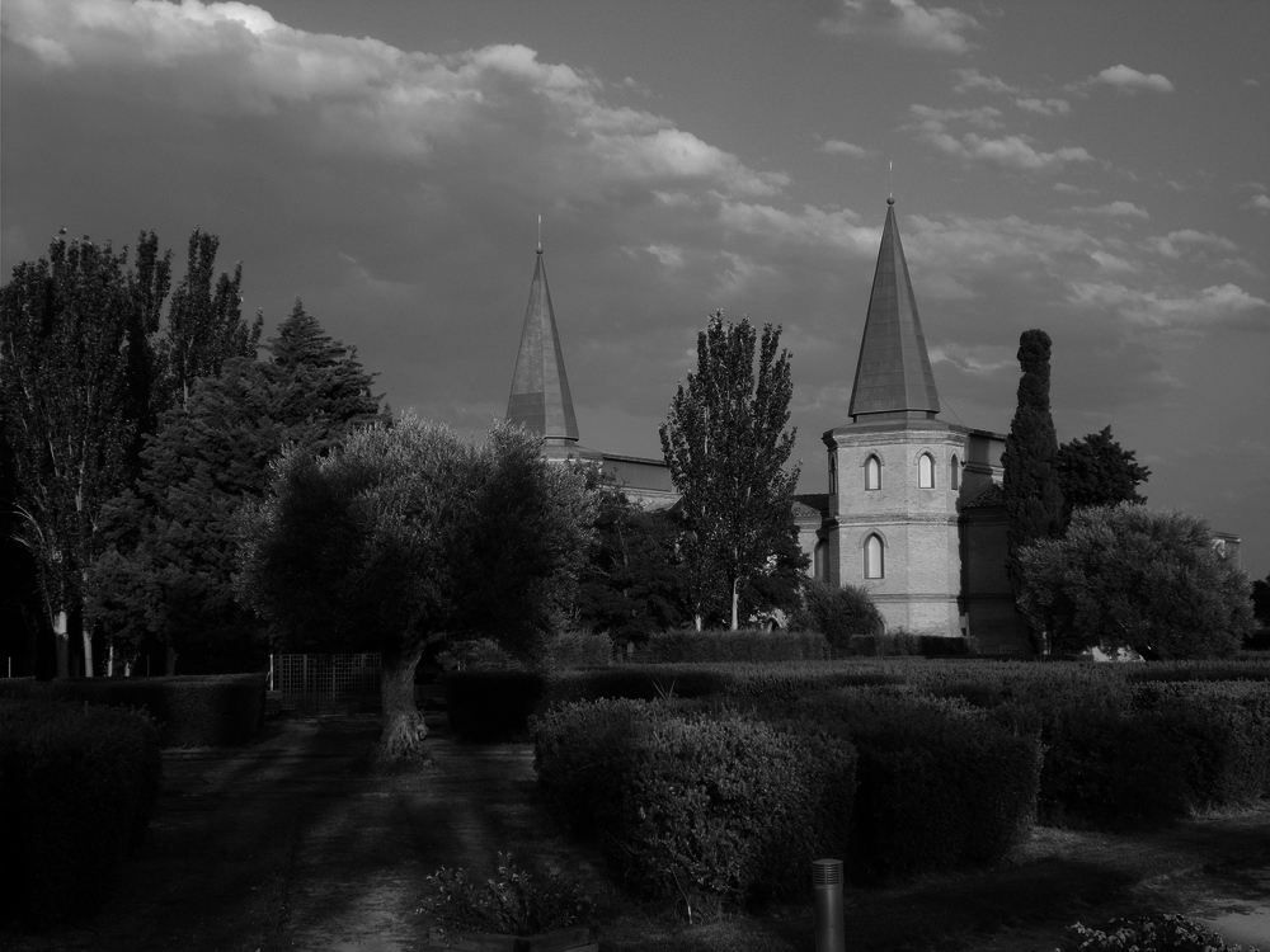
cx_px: 635
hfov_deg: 33.2
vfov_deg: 25.2
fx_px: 2128
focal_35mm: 58
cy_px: 476
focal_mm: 10.3
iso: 80
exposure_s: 1/320
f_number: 4.9
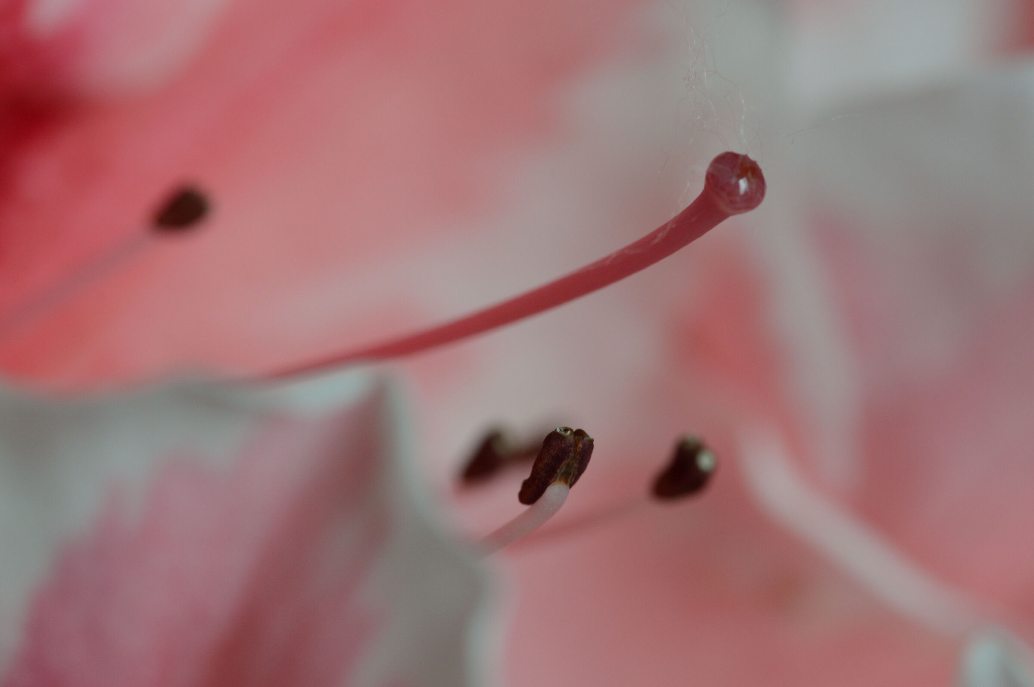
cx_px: 517
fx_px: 4520
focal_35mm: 158
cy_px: 344
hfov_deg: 13.1
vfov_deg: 8.7
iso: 400
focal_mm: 105
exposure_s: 1/8
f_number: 16
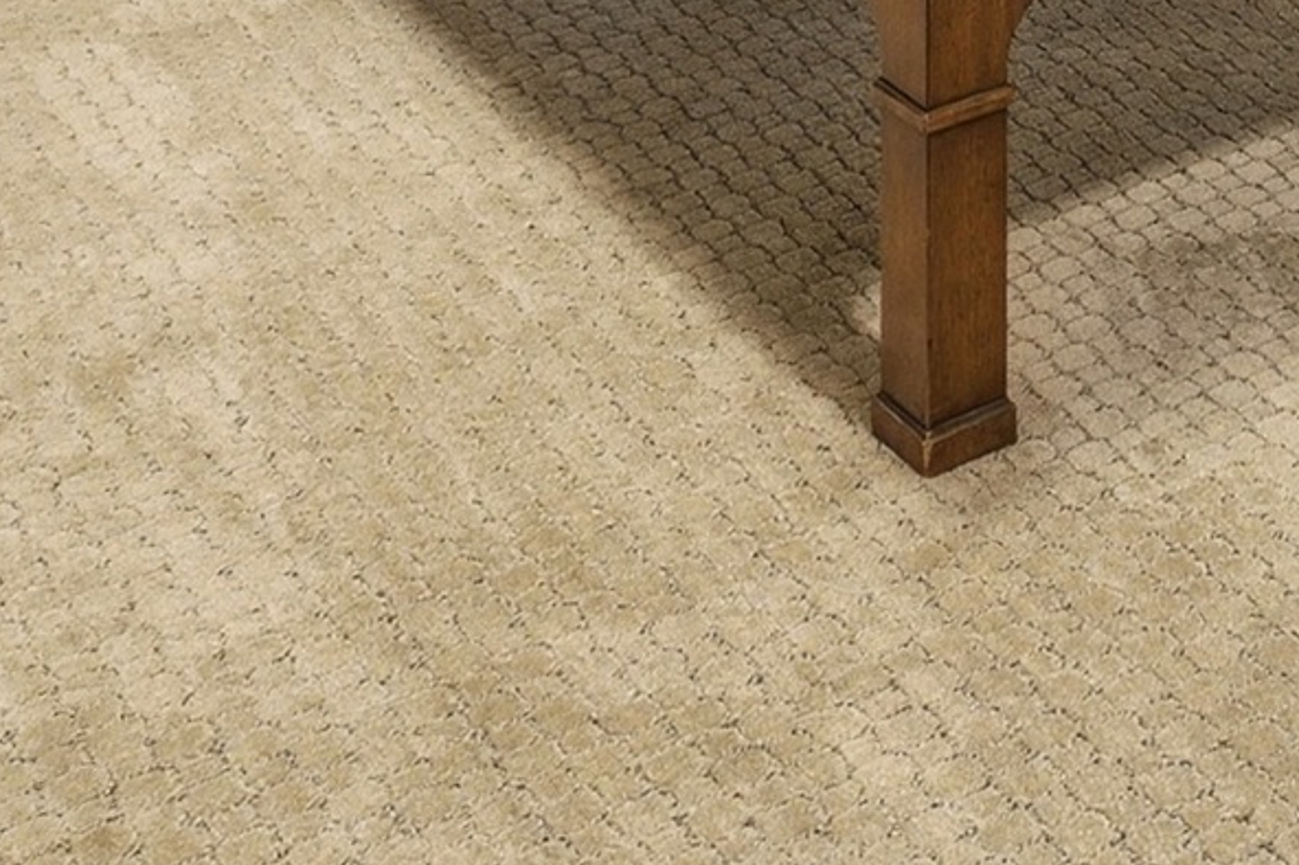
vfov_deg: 13.5
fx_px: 2741
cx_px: 1299
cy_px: -1159
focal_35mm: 76
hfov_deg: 25.4
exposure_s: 1/40
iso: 400
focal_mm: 10
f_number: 9
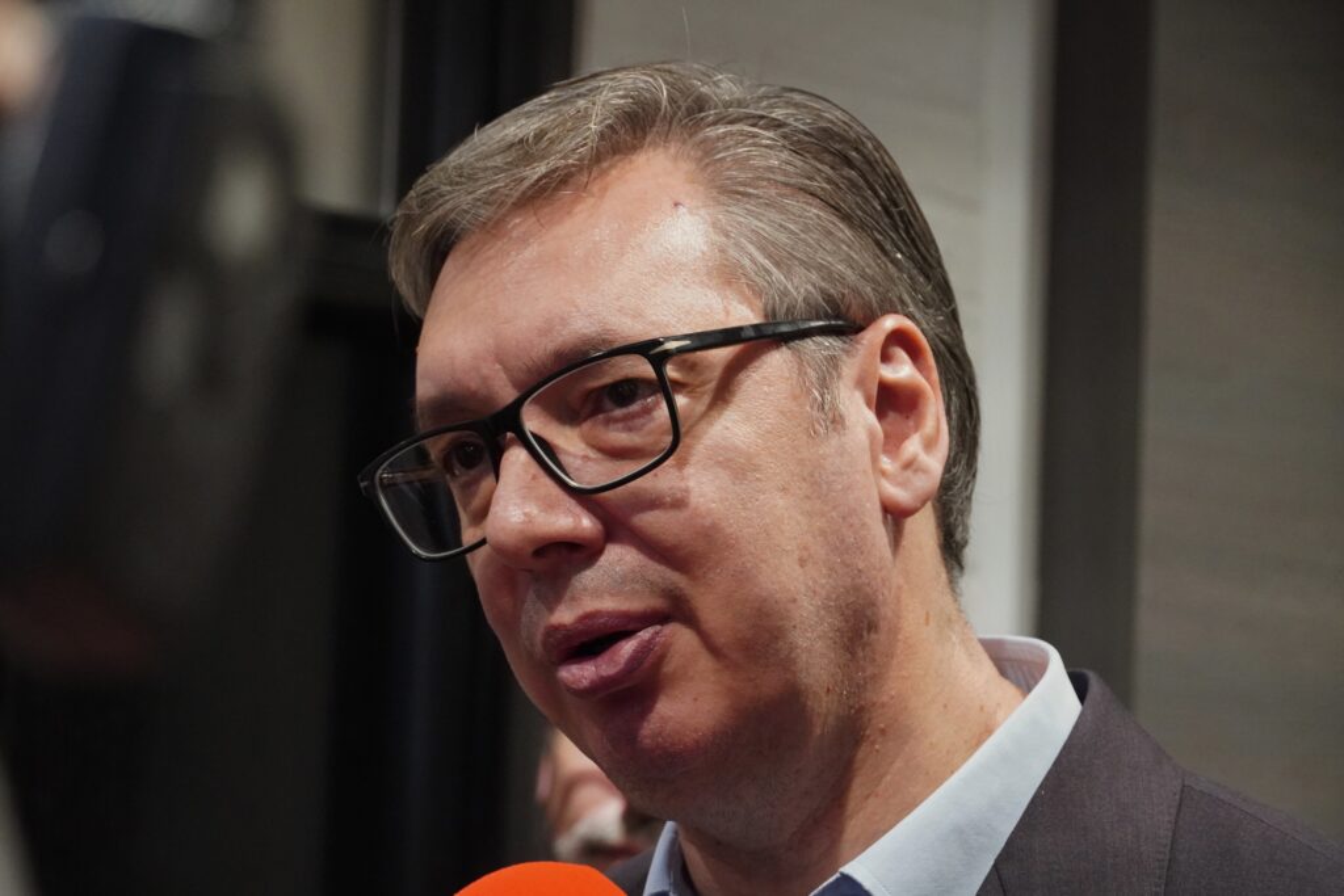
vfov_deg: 12.9
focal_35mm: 106
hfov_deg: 19.2
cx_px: 672
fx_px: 3976
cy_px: 448
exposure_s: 1/125
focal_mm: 71
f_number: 5.6
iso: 4000
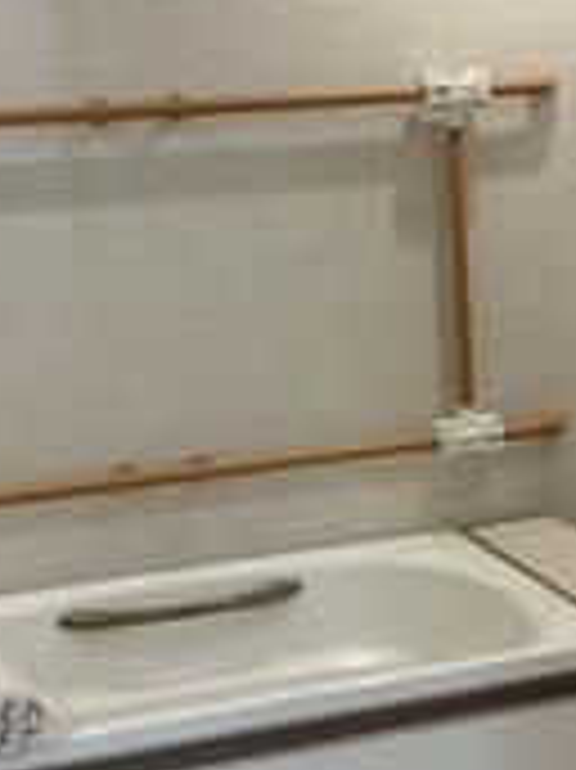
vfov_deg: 23.3
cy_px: 378
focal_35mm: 84
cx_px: 396
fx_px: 1866
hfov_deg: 17.5
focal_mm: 3.3
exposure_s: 1/24
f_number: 2.4
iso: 40
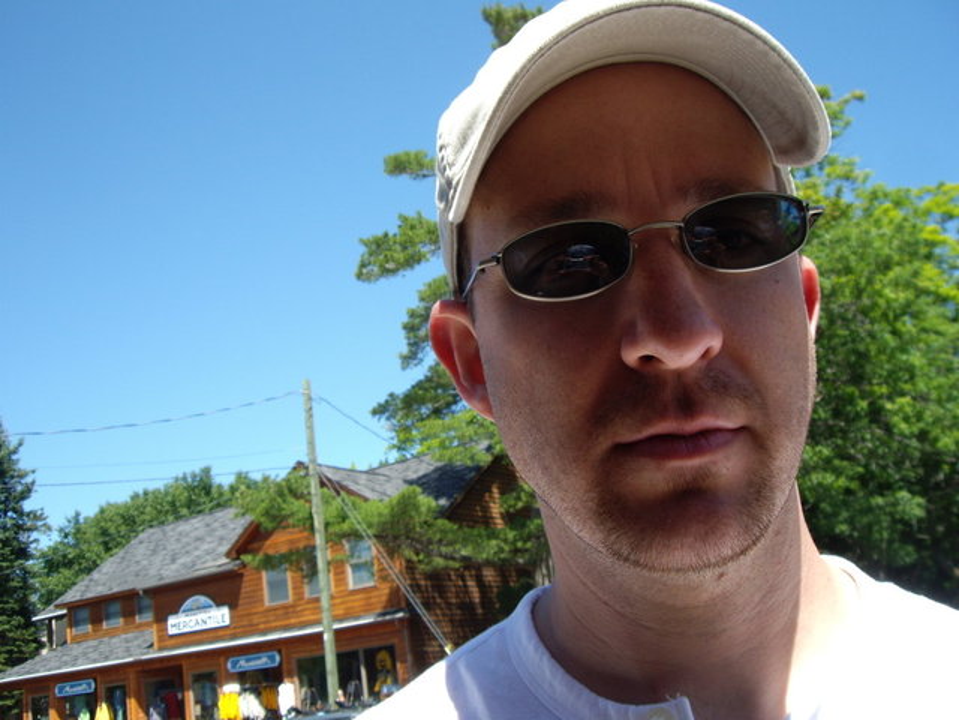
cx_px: 480
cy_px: 360
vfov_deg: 37.7
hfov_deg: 49.0
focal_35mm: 38
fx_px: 1053
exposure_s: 1/160
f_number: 4.3
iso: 50
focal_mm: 6.2
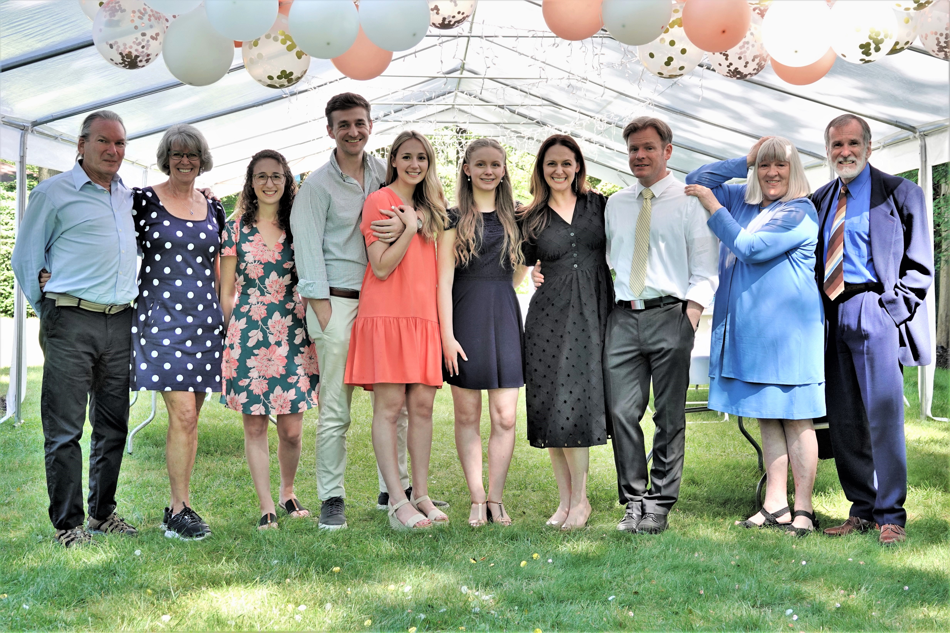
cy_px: 316
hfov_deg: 44.5
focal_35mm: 44
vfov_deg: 30.5
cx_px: 475
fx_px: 1161
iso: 100
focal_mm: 16.31
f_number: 3.2
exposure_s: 1/50
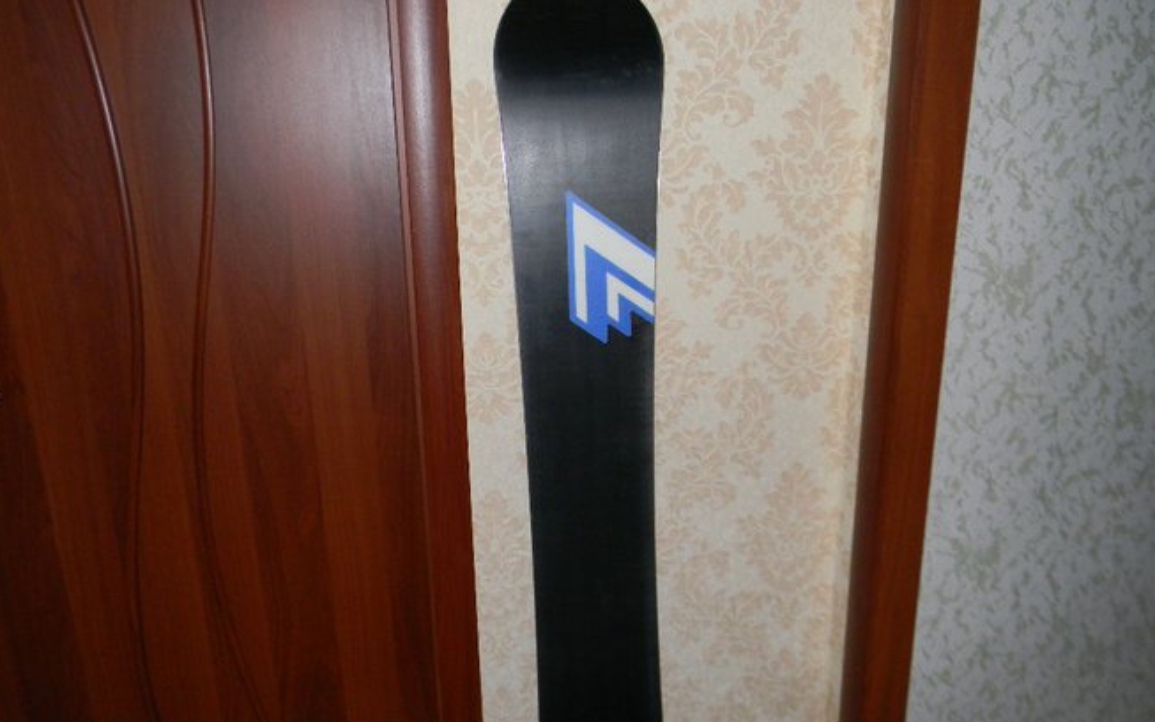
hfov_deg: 62.9
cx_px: 573
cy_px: 408
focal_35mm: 30
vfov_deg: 41.7
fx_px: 944
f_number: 3.5
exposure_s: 1/26
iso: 200
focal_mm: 5
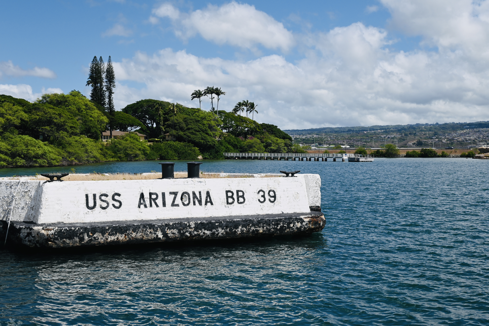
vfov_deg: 28.5
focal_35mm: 47
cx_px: 244
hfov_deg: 41.7
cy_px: 163
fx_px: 642
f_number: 8
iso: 100
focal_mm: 31.5
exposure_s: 1/500
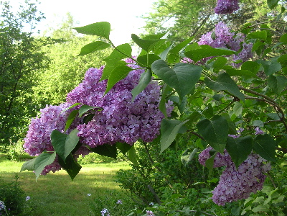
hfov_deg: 49.0
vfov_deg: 37.7
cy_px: 108
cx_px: 144
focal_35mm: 38
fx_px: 315
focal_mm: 5.8
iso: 100
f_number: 2.8
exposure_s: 1/166
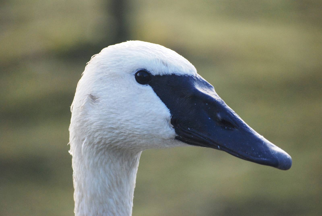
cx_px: 161
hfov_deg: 6.2
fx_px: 2955
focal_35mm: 330
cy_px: 108
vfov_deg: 4.2
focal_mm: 220
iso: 1000
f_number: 5.3
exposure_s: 1/800
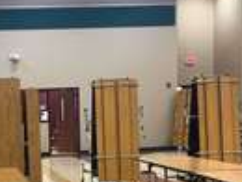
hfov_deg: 23.7
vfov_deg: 17.9
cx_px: 24
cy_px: 191
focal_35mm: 80
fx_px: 560
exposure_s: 1/60
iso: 125
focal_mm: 4.25
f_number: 1.8
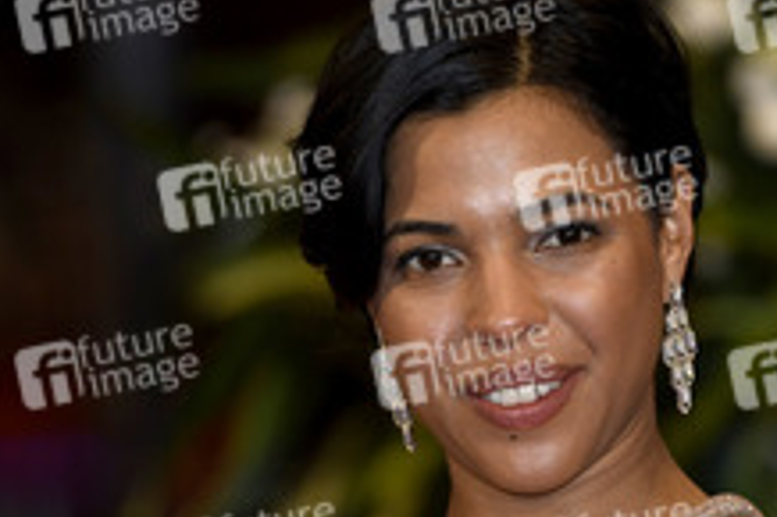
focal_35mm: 414
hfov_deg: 5.0
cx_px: 511
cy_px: 456
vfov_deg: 3.3
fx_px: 8929
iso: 1250
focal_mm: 200
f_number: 3.5
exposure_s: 1/500
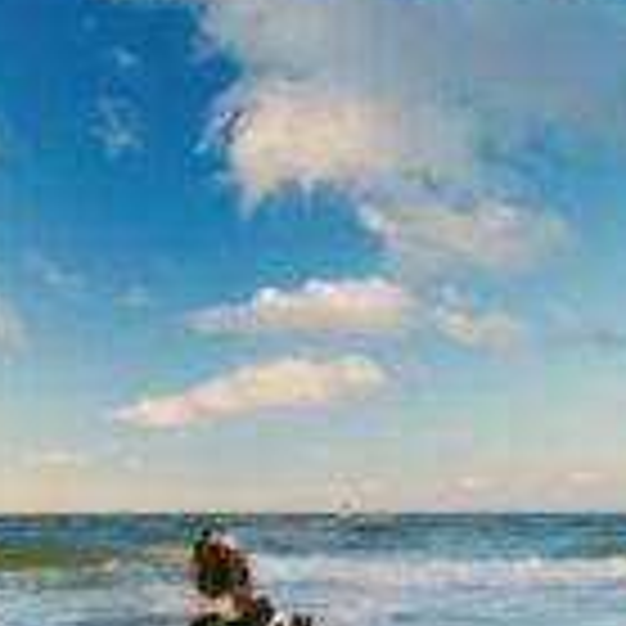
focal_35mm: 55
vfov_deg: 27.2
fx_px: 1125
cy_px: 761
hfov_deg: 30.6
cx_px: 167
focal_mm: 10
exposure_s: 1/1.67
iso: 100
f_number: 16
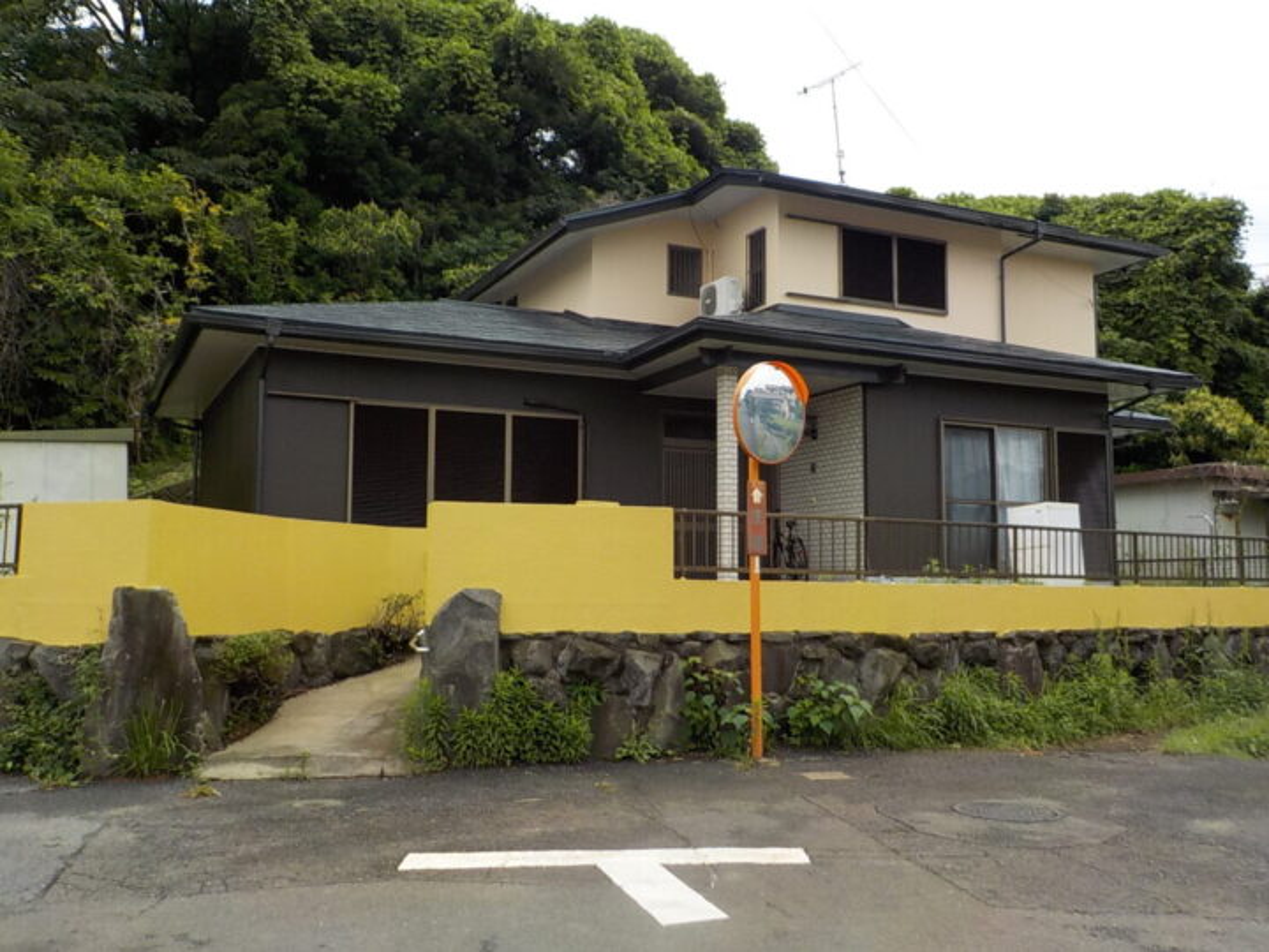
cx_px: 634
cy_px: 476
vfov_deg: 46.8
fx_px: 1100
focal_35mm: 30
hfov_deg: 60.0
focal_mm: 4.1
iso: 125
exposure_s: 1/1000
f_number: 3.3
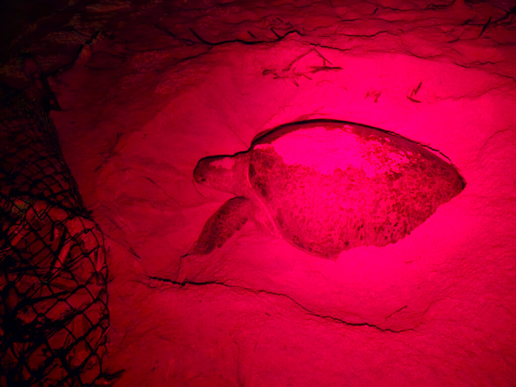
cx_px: 258
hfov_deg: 73.9
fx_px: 343
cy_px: 194
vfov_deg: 58.9
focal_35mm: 23
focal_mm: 6.3
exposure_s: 1/7
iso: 2000
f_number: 1.7
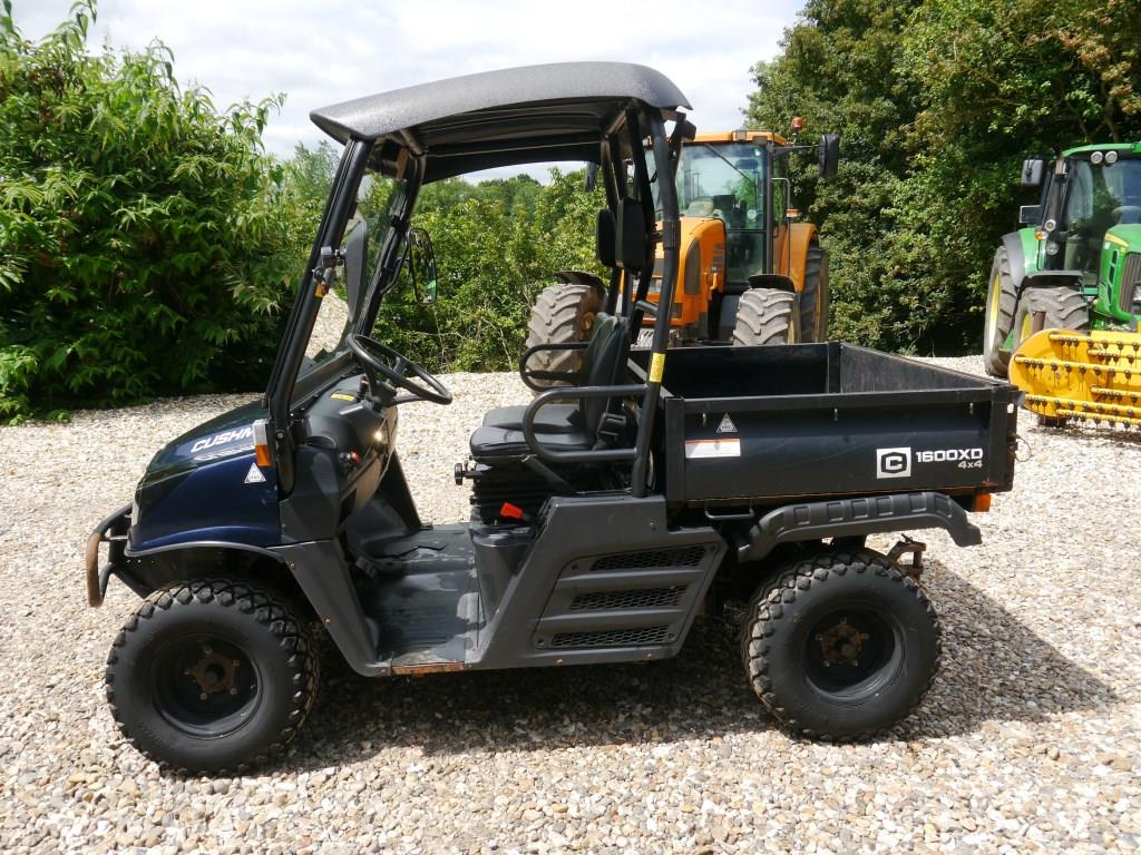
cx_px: 570
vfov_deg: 49.7
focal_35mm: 28
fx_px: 923
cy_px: 428
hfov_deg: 63.4
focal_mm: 14
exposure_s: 1/400
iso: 160
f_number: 6.3
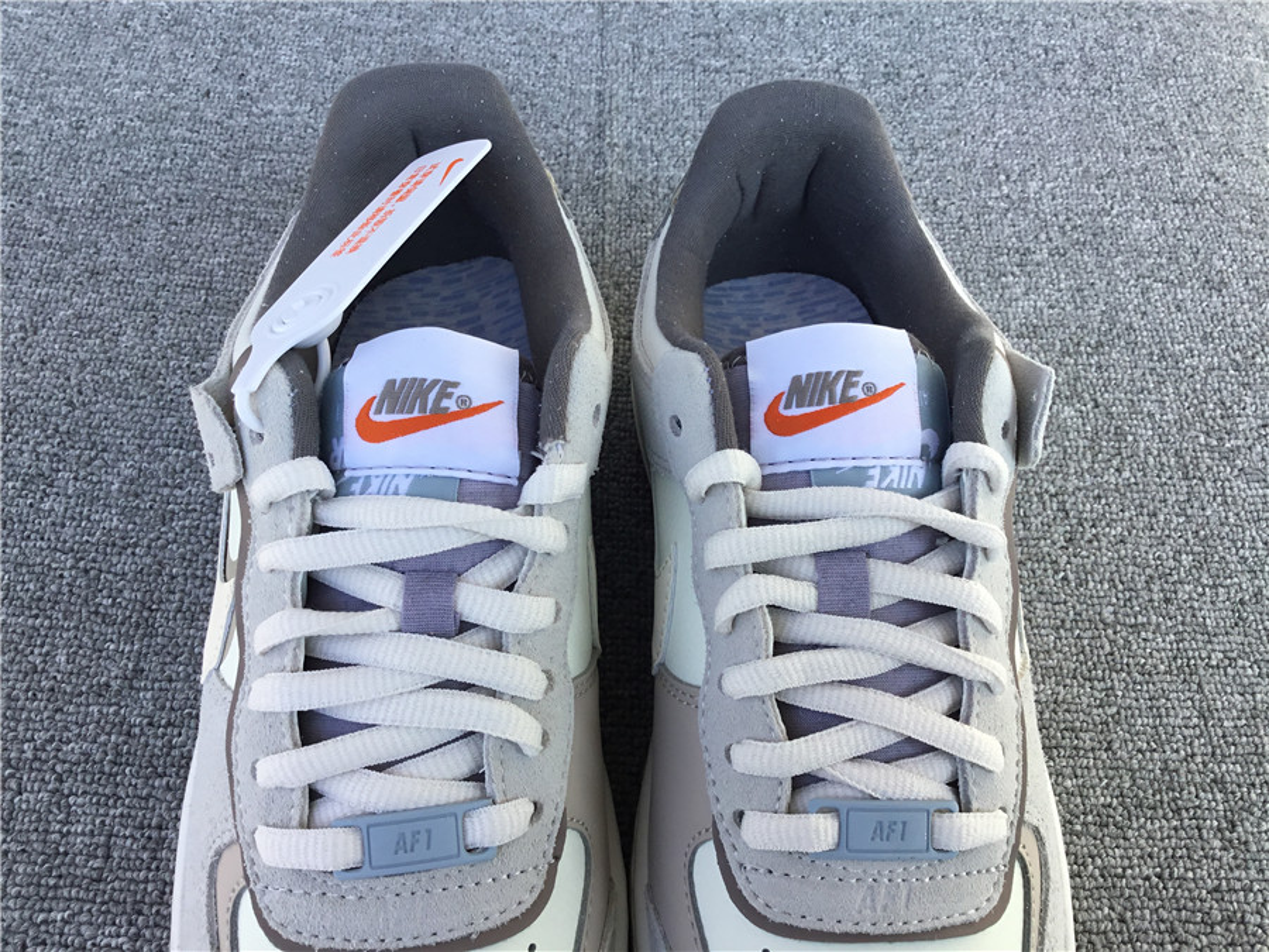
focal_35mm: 31
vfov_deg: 45.4
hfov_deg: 58.4
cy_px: 476
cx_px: 634
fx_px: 1136
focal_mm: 3.3
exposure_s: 1/369
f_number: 2.4
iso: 25
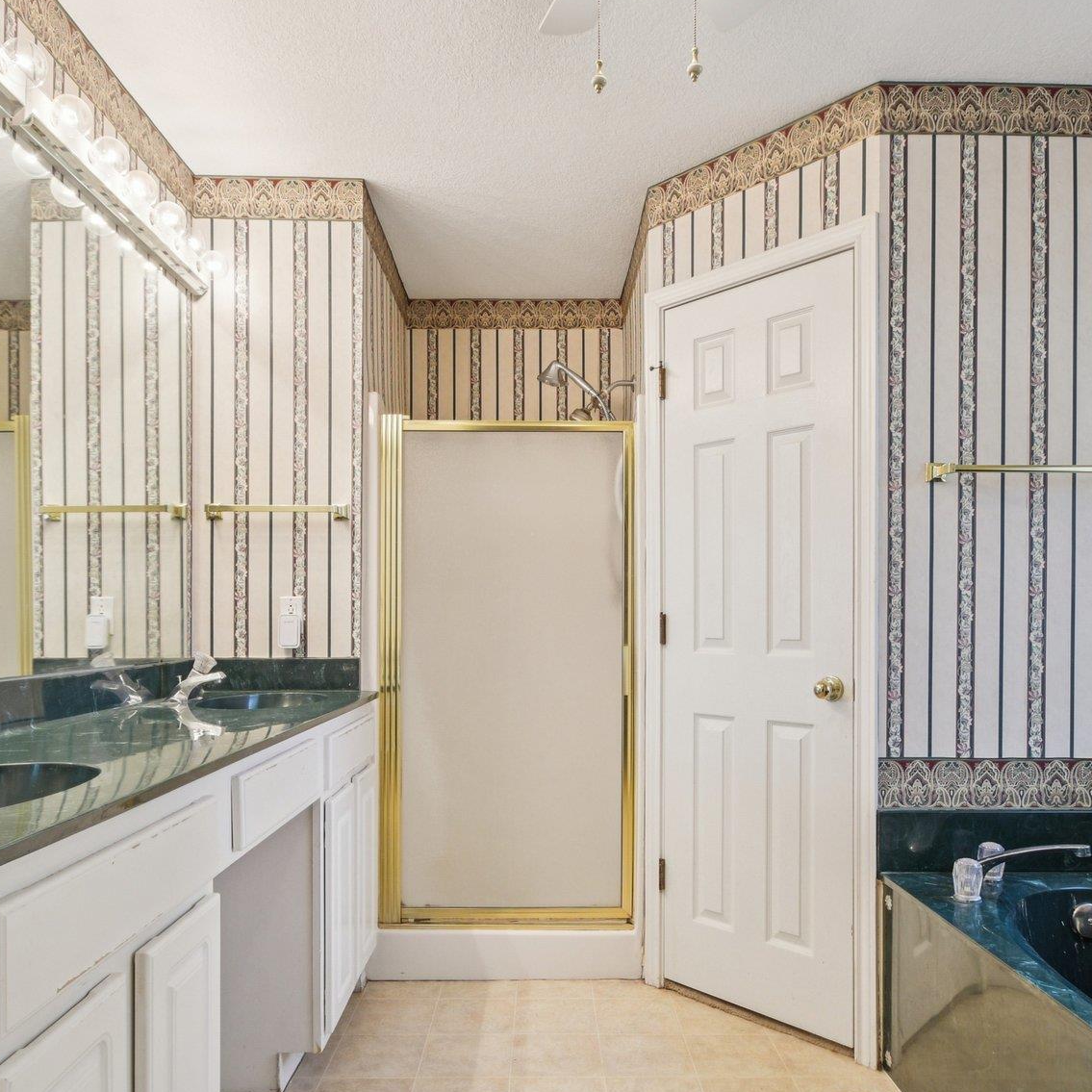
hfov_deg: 67.3
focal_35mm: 23
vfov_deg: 67.1
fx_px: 821
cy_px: 598
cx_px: 554
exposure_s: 1/15
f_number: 8
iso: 400
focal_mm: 10
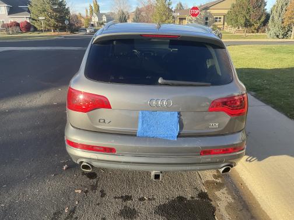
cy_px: 110
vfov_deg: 48.2
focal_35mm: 29
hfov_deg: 61.7
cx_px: 147
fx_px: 246
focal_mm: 3
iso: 16
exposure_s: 1/397
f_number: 1.8
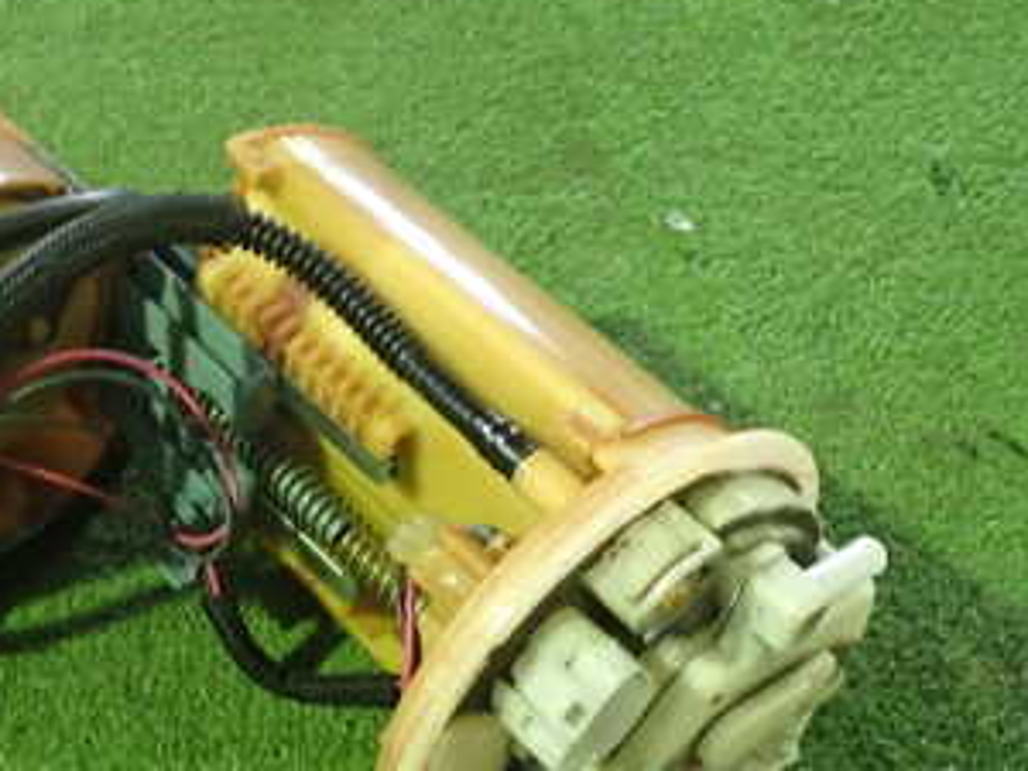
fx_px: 1782
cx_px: 250
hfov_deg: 31.6
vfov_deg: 24.1
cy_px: 583
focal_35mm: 60
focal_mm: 5.4
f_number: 2.3
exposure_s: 1/30
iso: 800
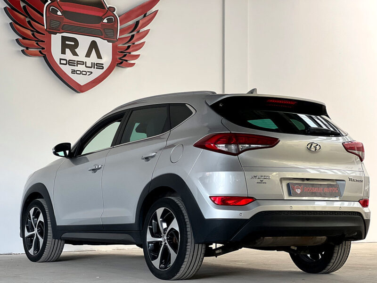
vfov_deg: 19.1
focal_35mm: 77
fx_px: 839
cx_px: 188
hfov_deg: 25.3
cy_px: 142
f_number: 2.8
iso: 200
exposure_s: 1/121
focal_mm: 9
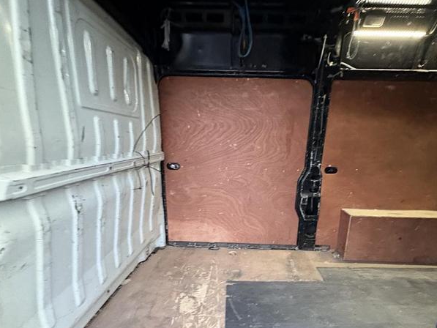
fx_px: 265
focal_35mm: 21
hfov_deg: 78.8
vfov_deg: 61.8
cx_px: 239
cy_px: 221
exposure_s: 1/40
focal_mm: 2.22
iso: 1000
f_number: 2.2
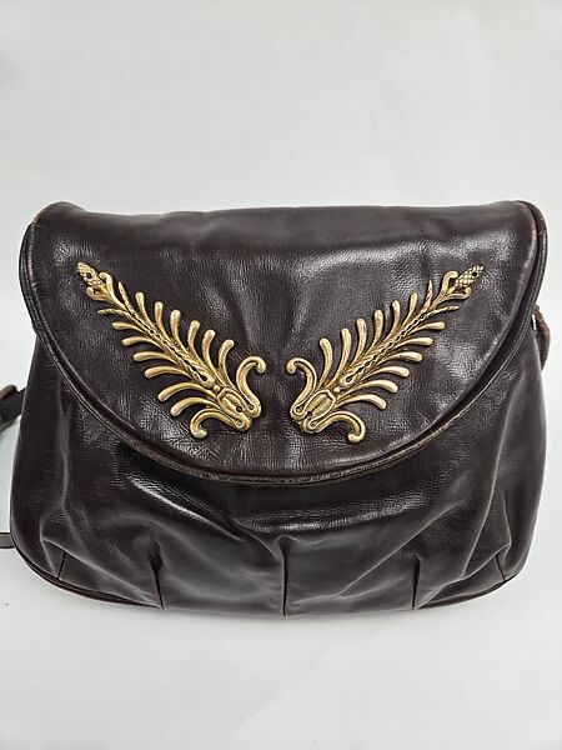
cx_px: 281
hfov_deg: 58.9
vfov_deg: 73.9
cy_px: 375
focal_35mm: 23
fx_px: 498
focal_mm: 5.4
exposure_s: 1/120
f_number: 1.8
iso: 400
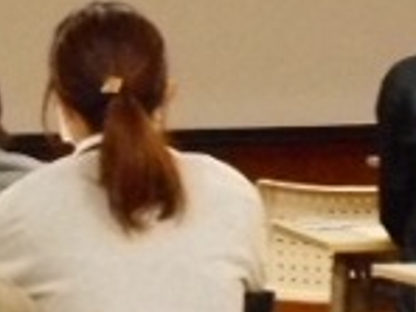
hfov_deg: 4.0
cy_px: -200
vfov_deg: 3.0
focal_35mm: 497
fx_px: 5973
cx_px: -112
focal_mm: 23.9
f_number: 6.1
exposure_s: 1/60
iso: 1600
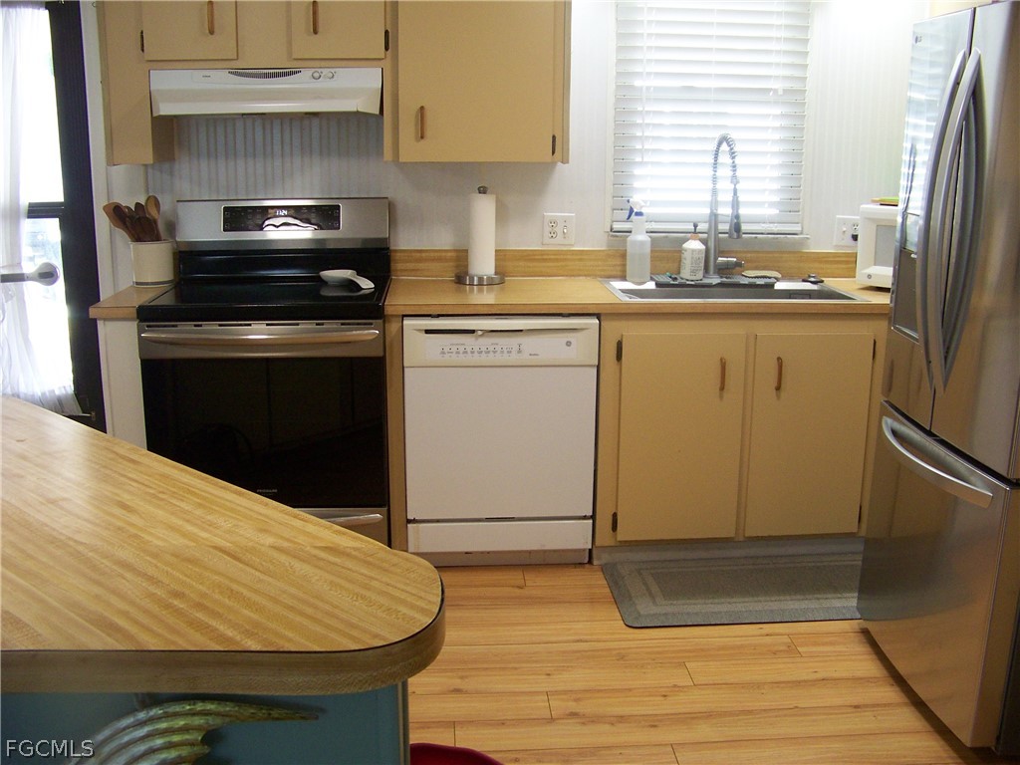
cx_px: 510
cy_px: 382
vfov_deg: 39.7
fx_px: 1061
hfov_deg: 51.4
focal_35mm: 36
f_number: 2.8
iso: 160
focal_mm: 5.85
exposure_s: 1/30
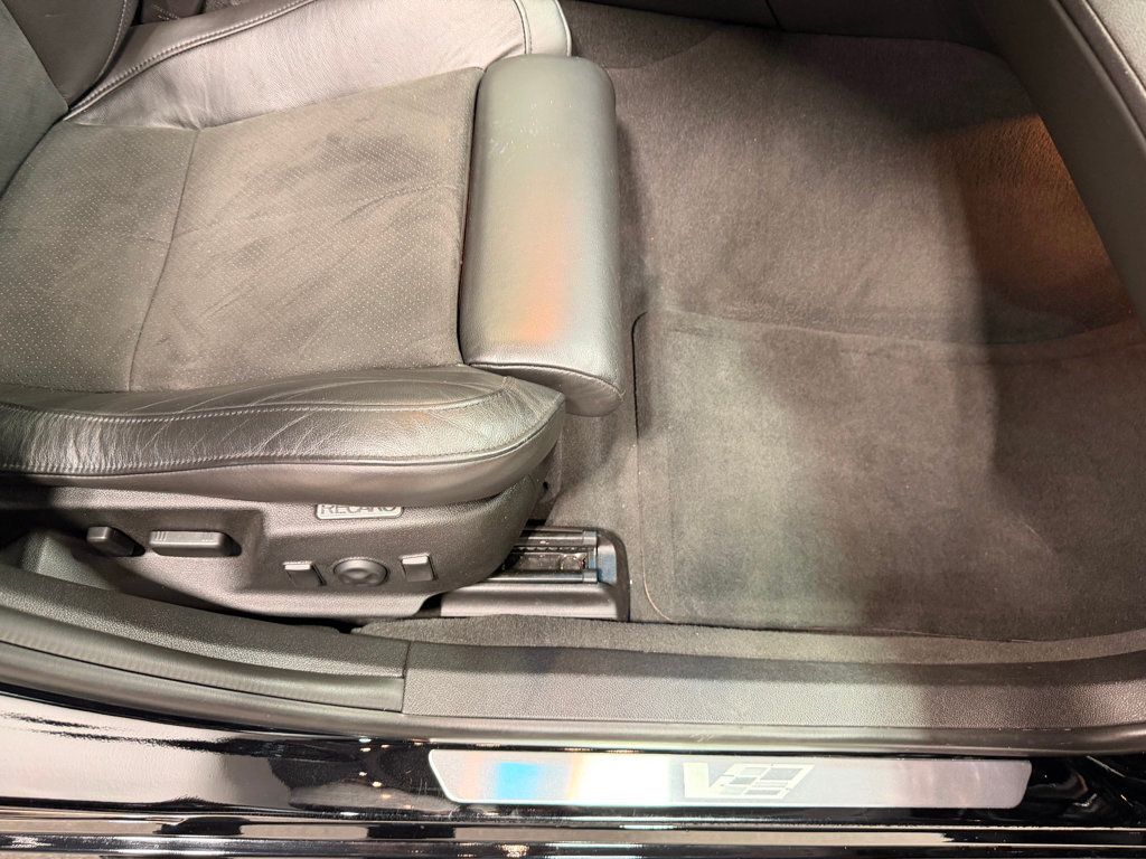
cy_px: 430
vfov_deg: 56.8
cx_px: 573
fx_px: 795
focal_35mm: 24
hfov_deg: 71.6
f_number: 1.78
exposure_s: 1/60
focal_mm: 6.76
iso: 400
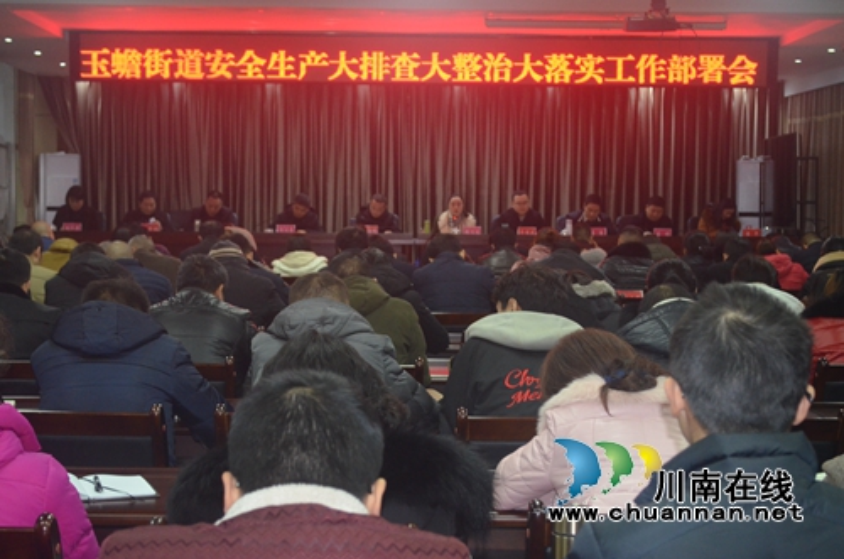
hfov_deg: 33.5
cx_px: 422
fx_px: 1404
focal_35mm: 60
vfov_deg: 22.5
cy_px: 280
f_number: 5.3
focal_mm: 40
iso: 1800
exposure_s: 1/60
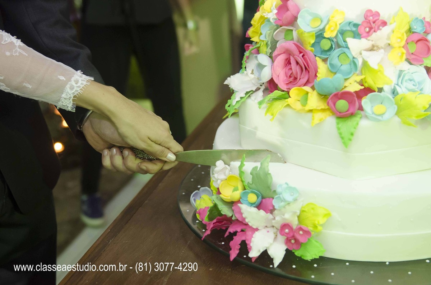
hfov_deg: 37.0
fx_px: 645
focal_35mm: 54
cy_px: 142
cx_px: 216
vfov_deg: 24.9
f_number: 2.8
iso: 2000
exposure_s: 1/80
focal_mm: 36
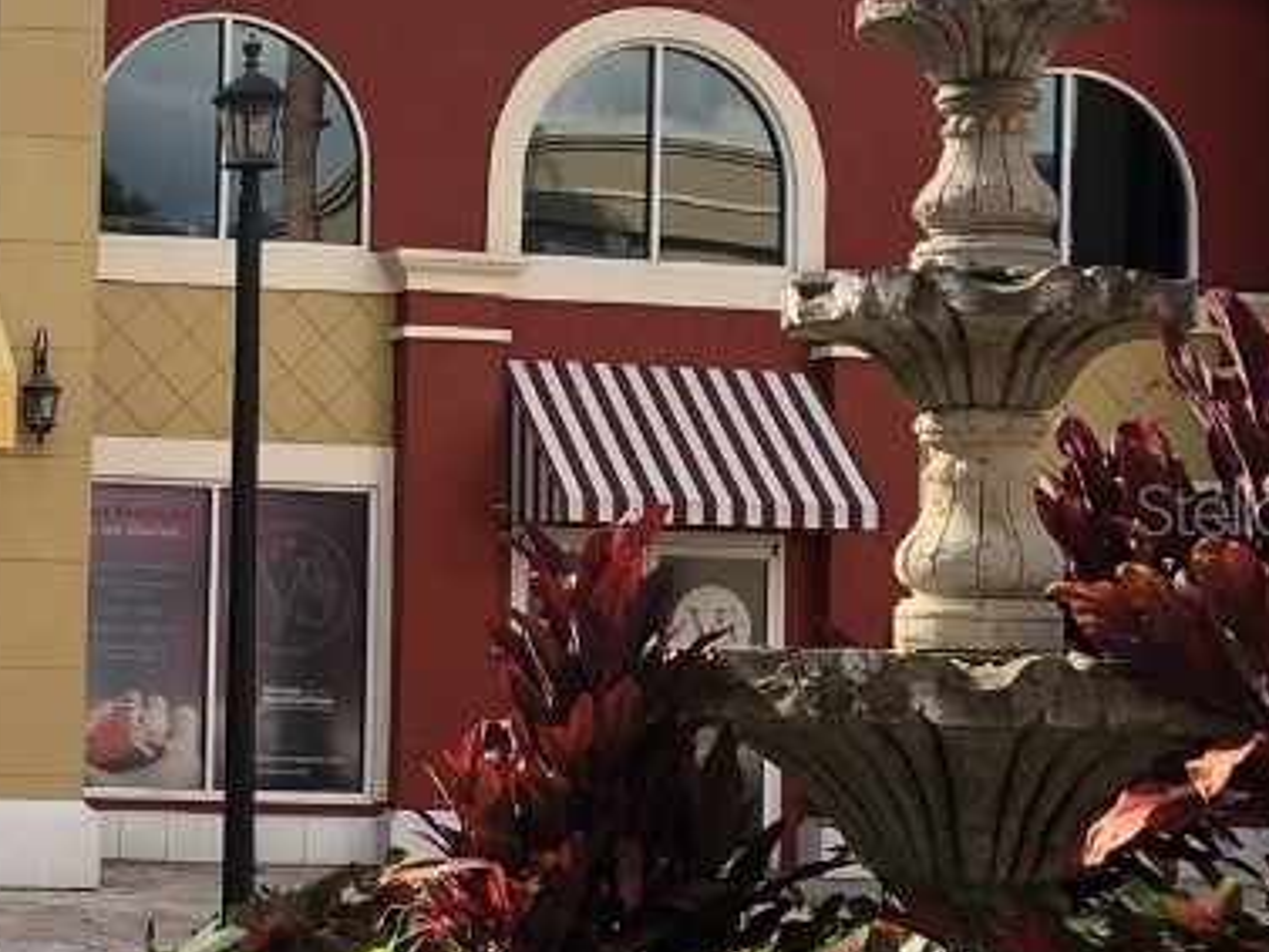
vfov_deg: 19.4
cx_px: -269
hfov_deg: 23.4
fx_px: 2787
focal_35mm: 76
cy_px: 508
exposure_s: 1/873
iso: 20
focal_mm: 3.99
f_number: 1.8
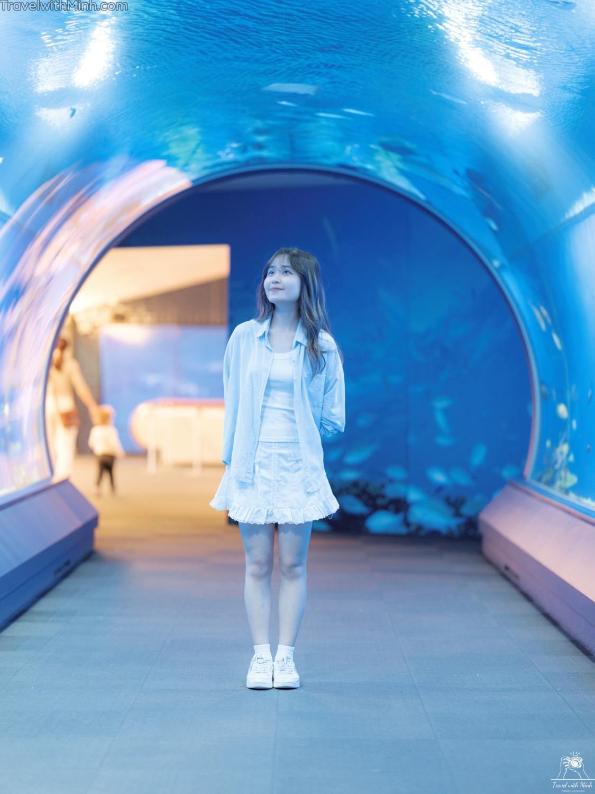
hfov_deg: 17.0
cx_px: 298
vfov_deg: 22.5
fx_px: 1994
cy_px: 397
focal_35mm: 87
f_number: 2
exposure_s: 1/20
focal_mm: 110
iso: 3200
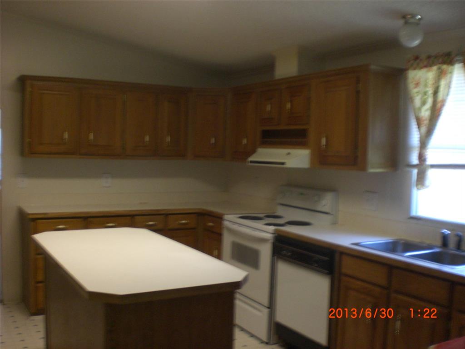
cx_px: 232
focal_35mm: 38
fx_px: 510
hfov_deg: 49.0
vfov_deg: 37.7
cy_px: 174
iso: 200
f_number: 3.1
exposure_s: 1/25
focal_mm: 6.3
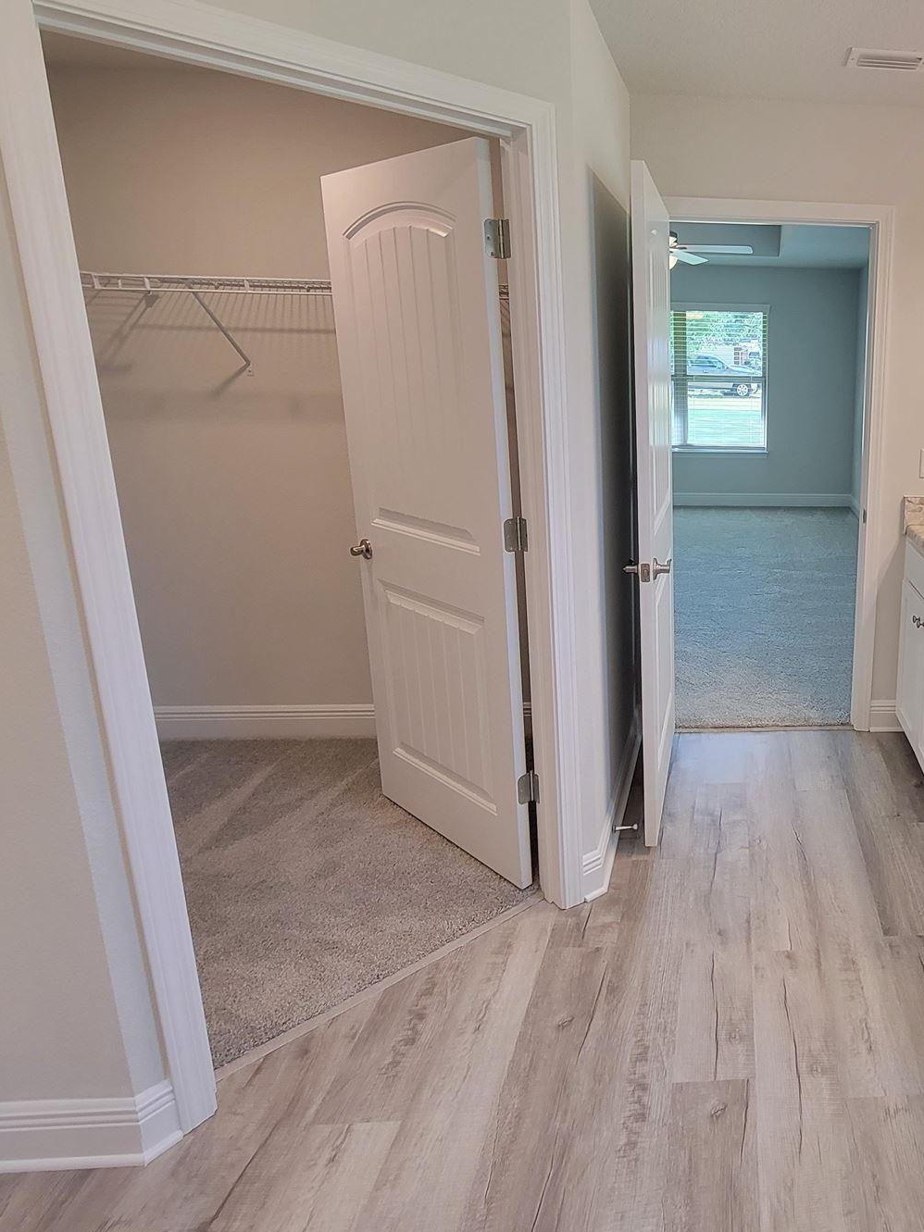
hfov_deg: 58.3
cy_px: 533
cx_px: 799
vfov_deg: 81.3
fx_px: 712
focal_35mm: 20
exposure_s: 1/60
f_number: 2.2
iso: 200
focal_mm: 2.2
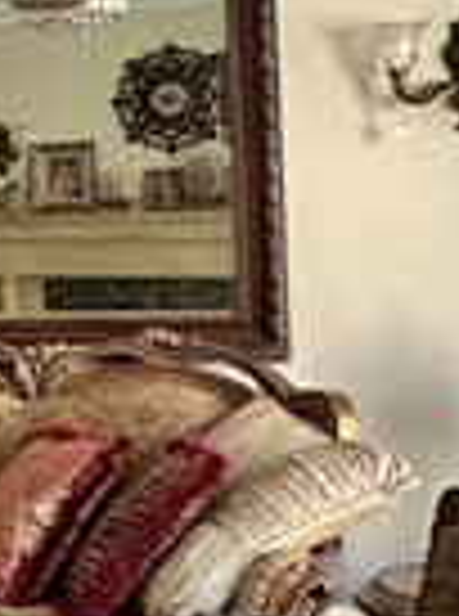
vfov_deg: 18.7
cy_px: 238
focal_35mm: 105
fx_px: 1865
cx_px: -864
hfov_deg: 10.5
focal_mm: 2.22
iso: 200
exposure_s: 1/60
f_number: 2.2
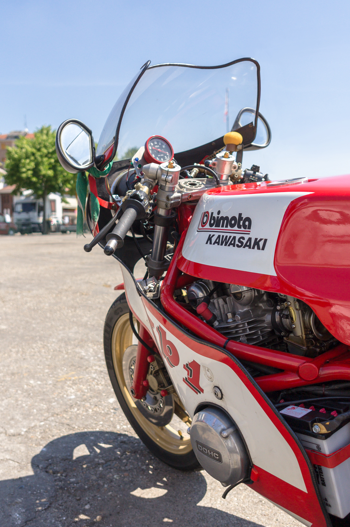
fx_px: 491
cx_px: 164
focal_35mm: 34
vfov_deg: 56.4
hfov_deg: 39.2
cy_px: 271
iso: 200
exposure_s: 1/3200
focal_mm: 19
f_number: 2.8
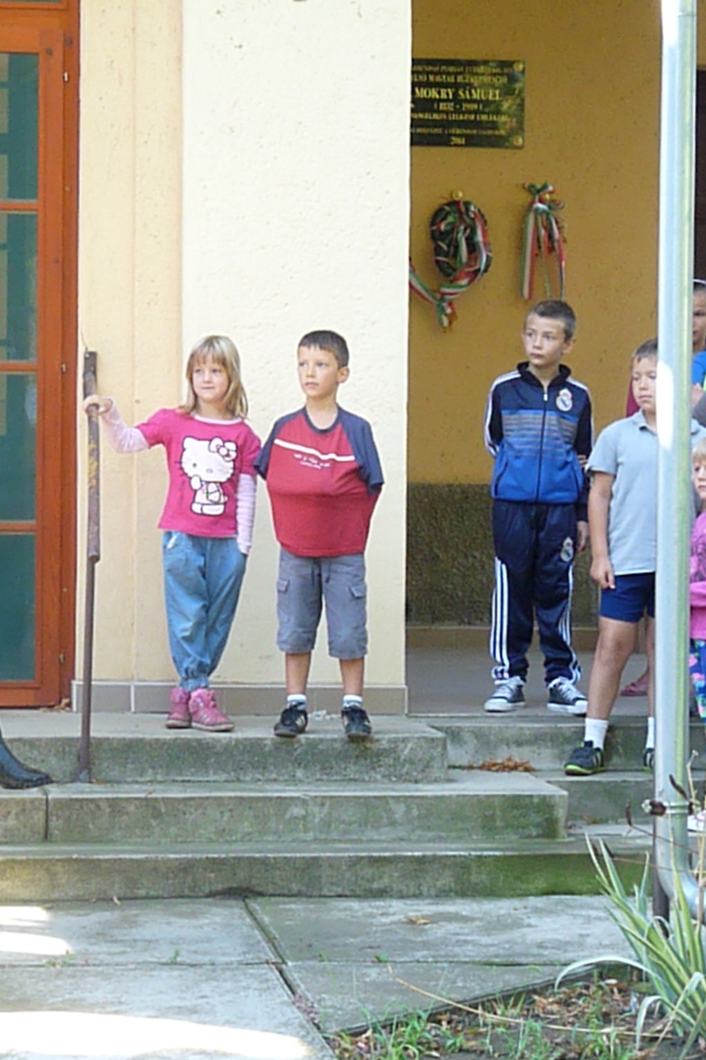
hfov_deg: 13.7
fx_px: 2943
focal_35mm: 100
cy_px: 530
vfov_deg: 20.4
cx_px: 216
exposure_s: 1/200
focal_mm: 12.8
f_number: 4
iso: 800
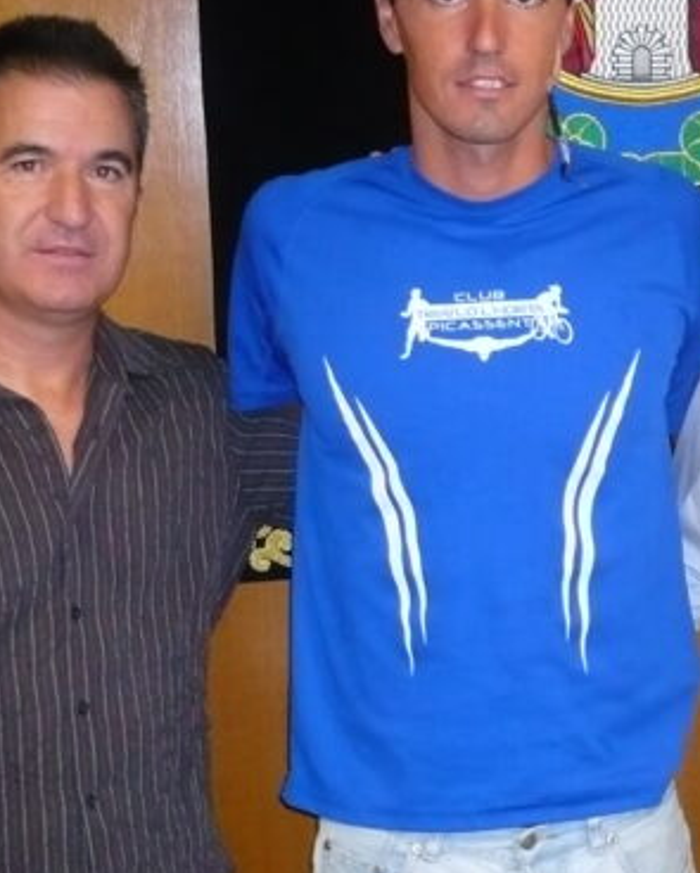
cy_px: 486
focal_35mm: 89
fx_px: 2302
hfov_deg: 17.1
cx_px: 622
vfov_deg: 21.5
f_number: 2.8
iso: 250
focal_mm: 5.8
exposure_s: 1/30
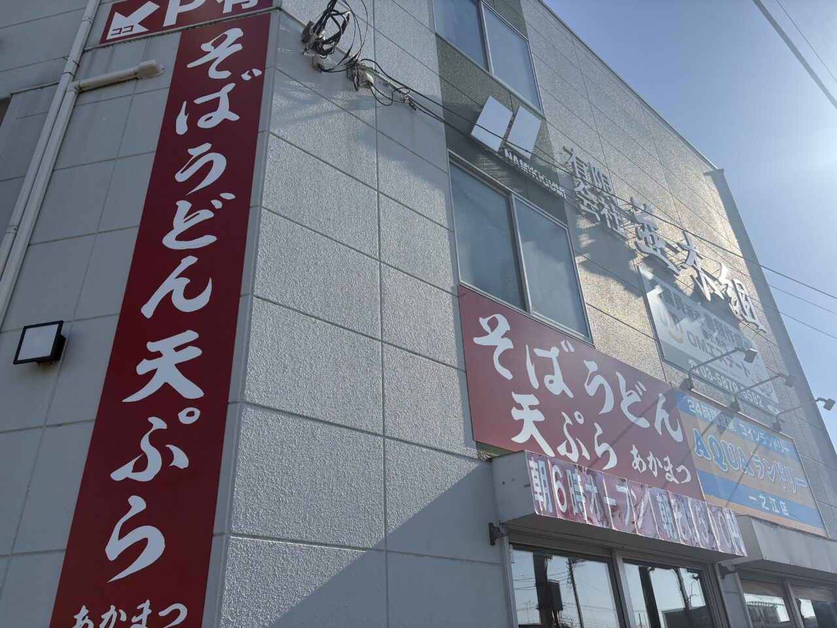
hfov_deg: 67.3
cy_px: 314
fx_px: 629
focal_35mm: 26
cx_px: 418
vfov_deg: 53.1
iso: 50
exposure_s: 1/4065
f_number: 1.6
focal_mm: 5.96
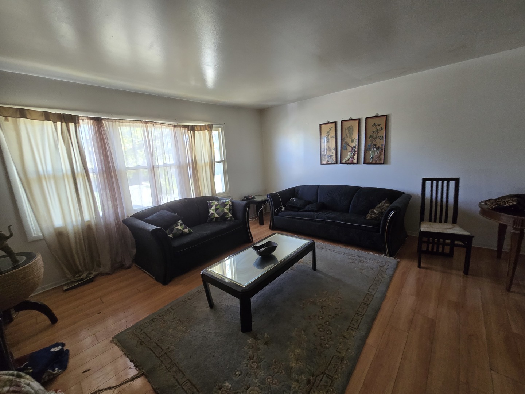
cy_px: 197
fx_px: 197
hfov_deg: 106.2
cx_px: 262
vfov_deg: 89.9
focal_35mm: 13
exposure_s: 1/60
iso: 250
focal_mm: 2.2
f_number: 2.2
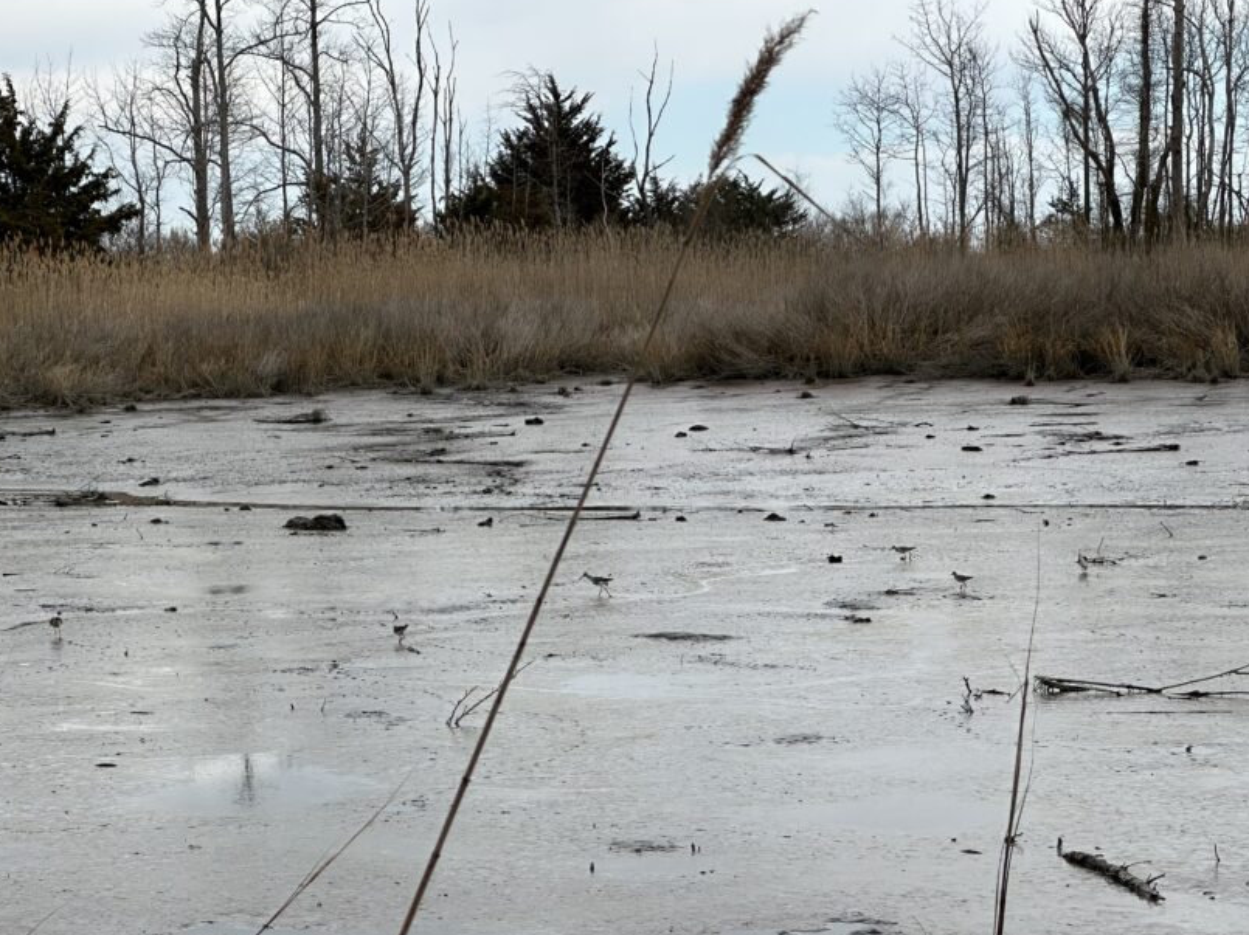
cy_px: 574
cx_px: 560
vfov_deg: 15.1
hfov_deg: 20.0
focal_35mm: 98
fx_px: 3534
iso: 32
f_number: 2.8
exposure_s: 1/758
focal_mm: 9
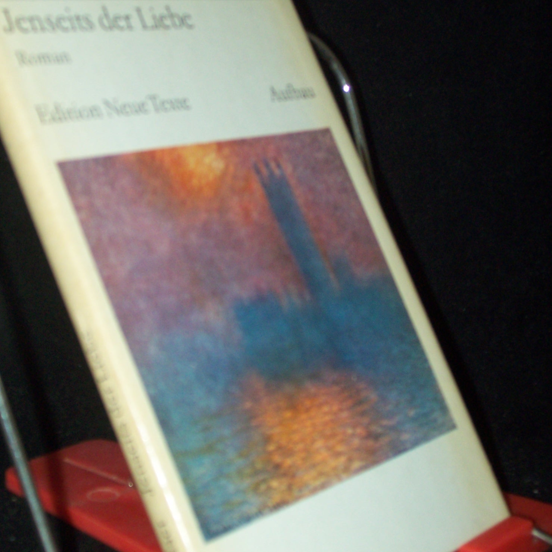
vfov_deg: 23.7
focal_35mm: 73
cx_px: 233
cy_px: 270
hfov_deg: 23.6
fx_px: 1317
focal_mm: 8.7
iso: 160
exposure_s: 1/80
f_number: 3.2
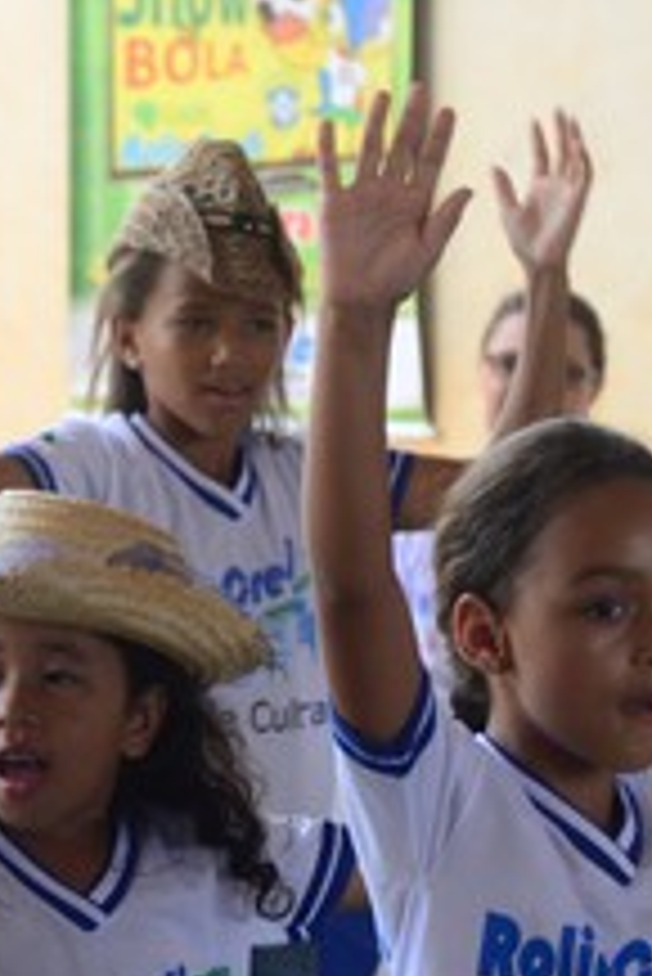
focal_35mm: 264
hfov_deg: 5.2
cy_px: 598
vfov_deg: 7.8
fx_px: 7161
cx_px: 153
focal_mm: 85
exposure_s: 1/160
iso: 400
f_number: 6.3
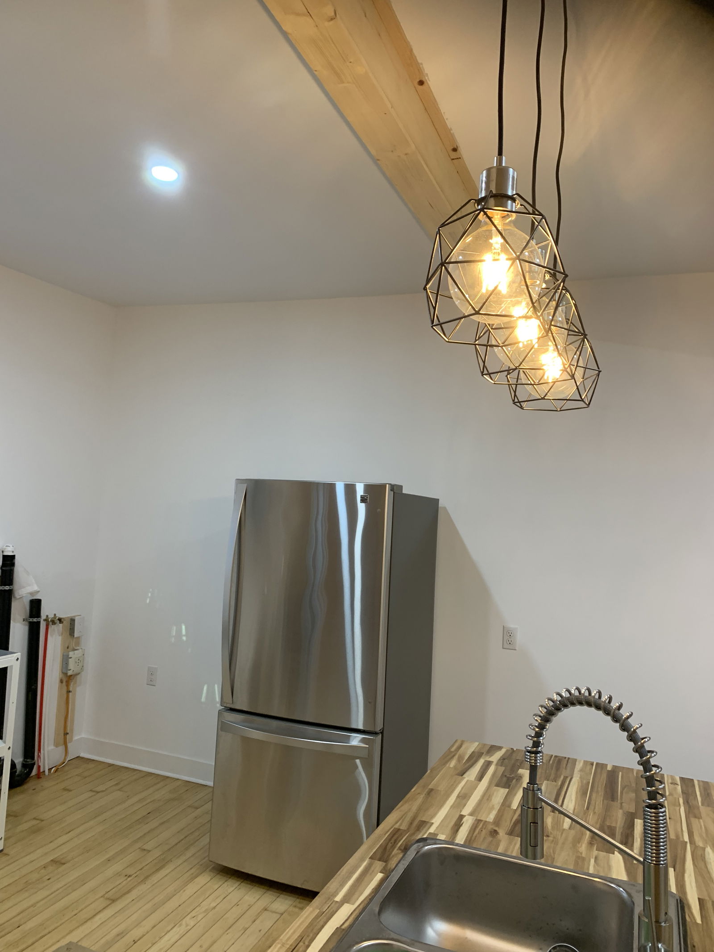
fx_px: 715
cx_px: 357
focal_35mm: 26
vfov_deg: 67.3
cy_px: 476
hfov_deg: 53.1
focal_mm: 4.25
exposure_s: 1/60
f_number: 1.8
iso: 125
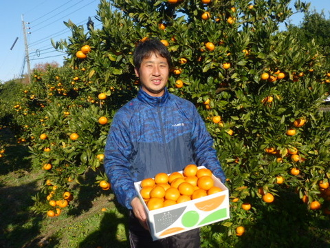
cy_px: 124
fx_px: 324
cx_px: 165
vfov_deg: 41.8
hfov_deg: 54.0
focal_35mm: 34
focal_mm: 6.1
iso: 100
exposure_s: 1/1000
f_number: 3.7
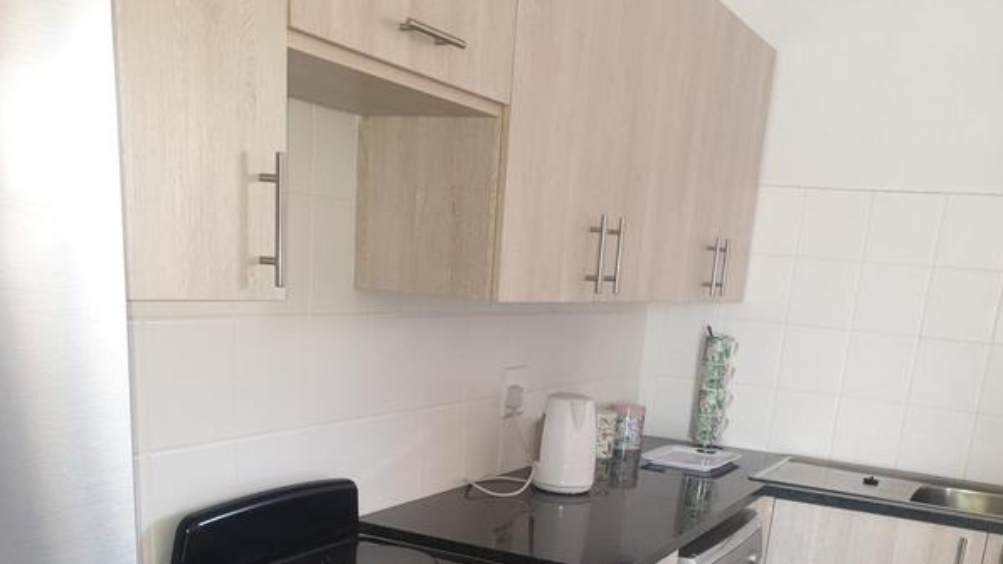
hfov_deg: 52.8
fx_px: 1010
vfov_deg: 28.8
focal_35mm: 38
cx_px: 503
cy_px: 589
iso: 125
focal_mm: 4.3
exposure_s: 1/24
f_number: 2.4
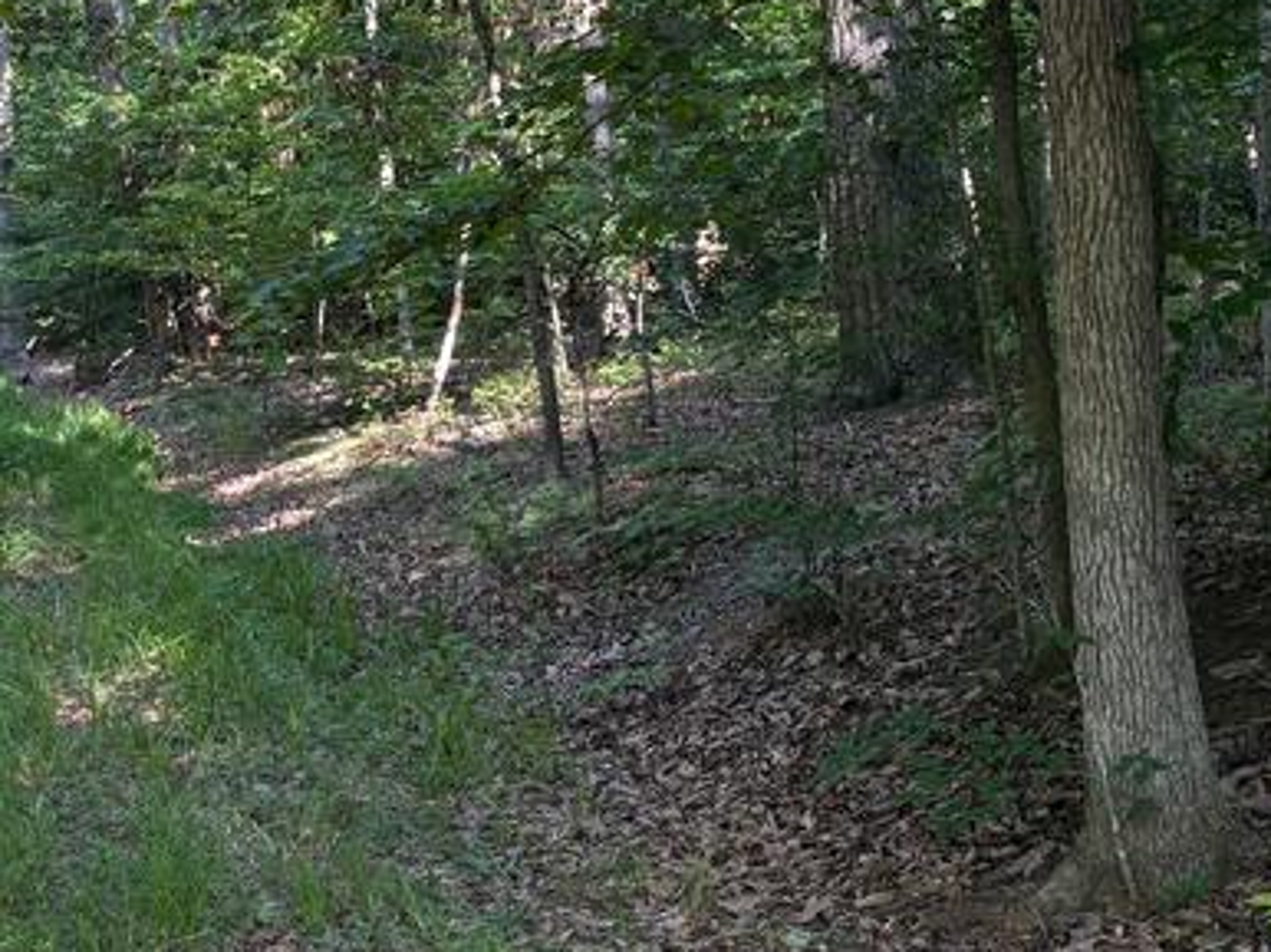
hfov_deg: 26.9
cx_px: 49
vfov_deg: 20.6
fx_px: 2532
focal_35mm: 69
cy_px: 16
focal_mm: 5.96
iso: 50
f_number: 1.6
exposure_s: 1/161
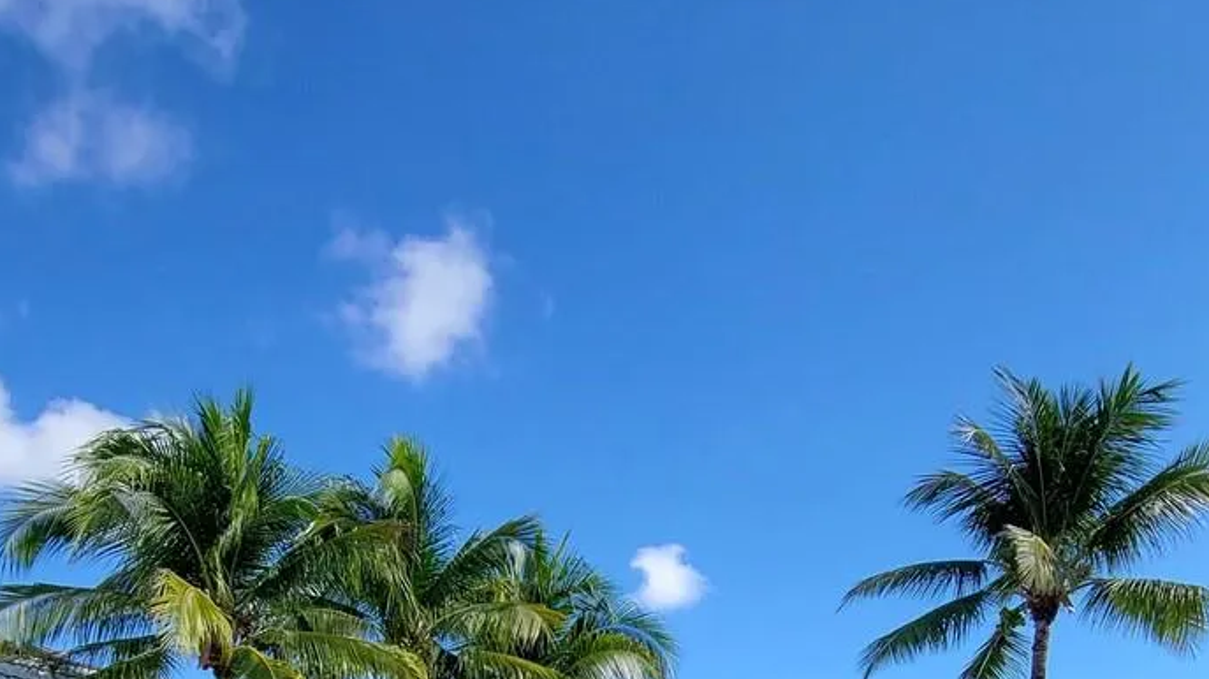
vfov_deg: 28.4
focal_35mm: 33
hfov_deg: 59.5
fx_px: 1058
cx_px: 609
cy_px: 909
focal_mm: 2.2
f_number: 2.2
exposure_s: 1/771
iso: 50
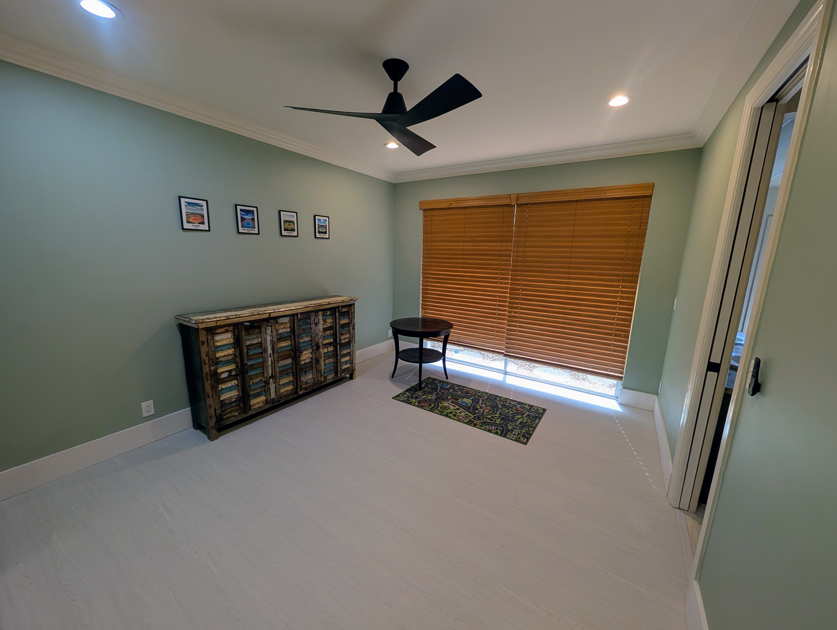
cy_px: 315
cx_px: 418
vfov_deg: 94.6
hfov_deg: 110.5
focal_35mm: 12
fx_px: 291
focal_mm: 2.02
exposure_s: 1/120
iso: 95
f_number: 1.7
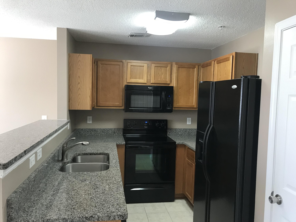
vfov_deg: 49.7
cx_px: 148
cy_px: 111
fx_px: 239
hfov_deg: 63.4
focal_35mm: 28
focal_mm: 3.99
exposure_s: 1/20
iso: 40
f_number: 1.8
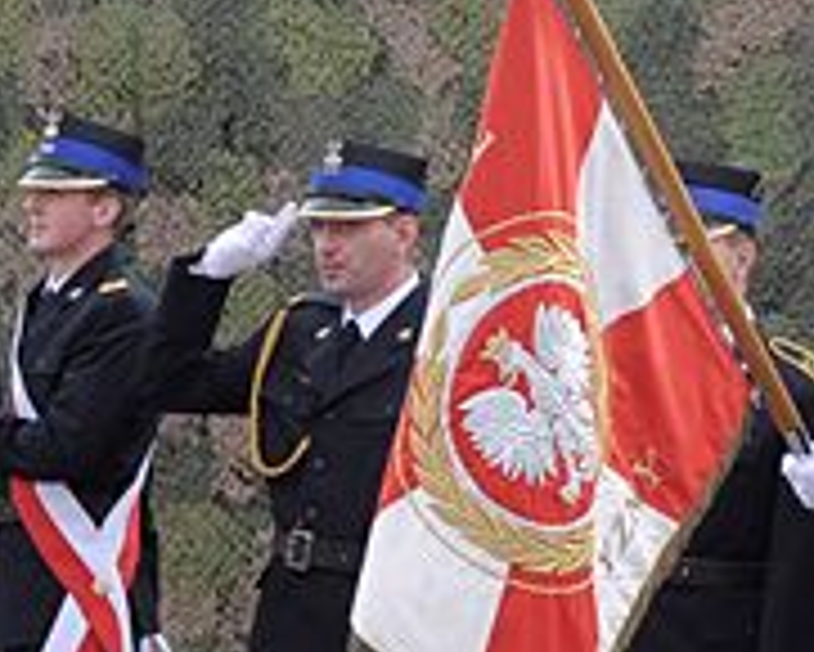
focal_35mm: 251
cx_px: 567
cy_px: 573
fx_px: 6050
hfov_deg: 7.7
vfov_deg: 6.2
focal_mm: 38
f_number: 9
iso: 500
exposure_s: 1/320
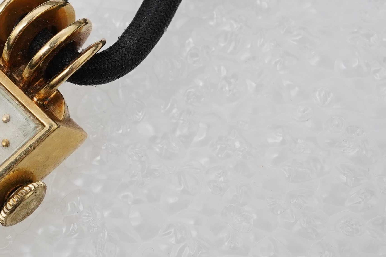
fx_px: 1115
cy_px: 107
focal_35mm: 104
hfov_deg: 18.9
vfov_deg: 13.2
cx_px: -27
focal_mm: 30
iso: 640
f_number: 22
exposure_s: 1/100
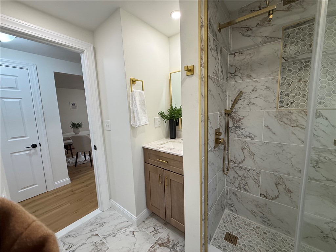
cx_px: 168
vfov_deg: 85.7
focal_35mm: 14
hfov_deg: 102.1
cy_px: 126
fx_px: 136
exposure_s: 1/120
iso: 125
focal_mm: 2.22
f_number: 2.2
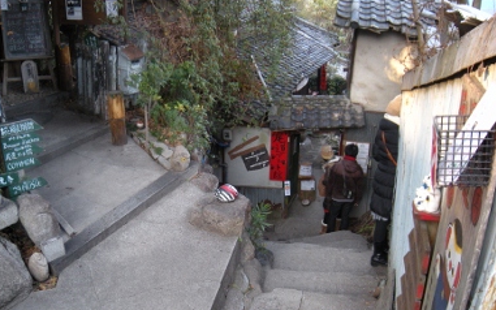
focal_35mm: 39
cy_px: 168
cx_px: 246
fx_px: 527
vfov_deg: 32.7
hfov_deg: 50.4
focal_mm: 5.9
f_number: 3.8
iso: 98
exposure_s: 1/54
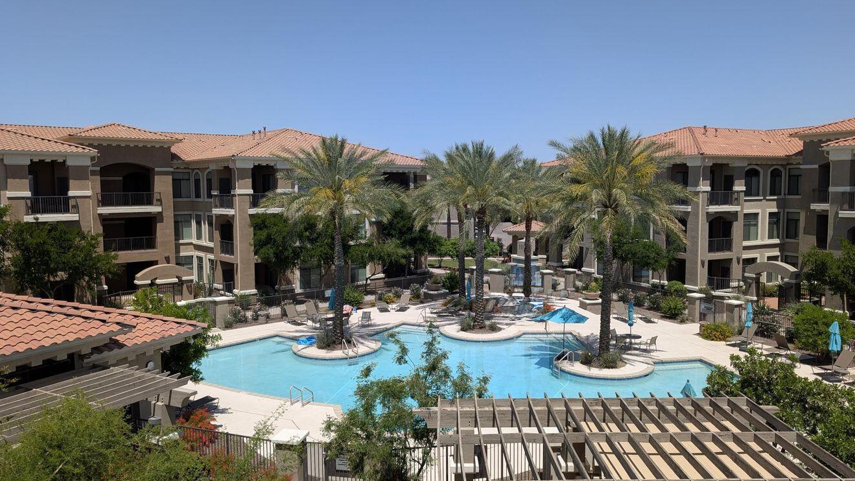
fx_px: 612
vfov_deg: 42.9
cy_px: 227
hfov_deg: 69.8
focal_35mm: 27
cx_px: 440
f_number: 1.68
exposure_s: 1/1541
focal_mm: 6.9
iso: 20
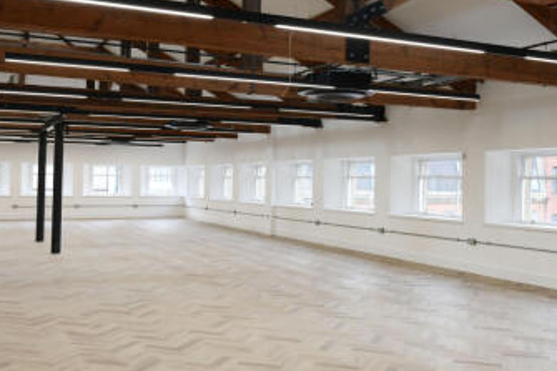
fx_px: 680
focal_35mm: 44
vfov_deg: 30.5
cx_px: 281
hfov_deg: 44.5
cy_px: 167
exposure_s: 1/60
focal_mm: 31
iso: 800
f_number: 8
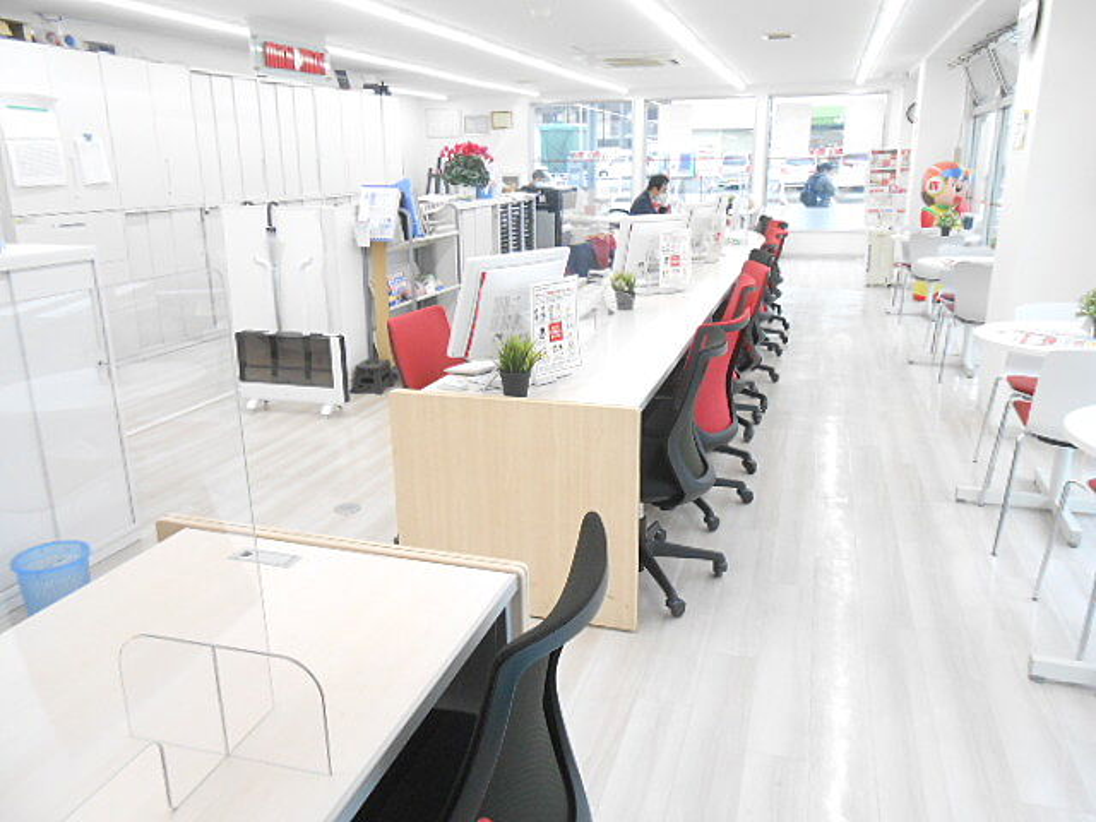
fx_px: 823
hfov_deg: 67.3
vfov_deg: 53.1
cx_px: 548
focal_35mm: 26
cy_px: 411
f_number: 3.5
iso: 400
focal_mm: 4.6
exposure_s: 1/160
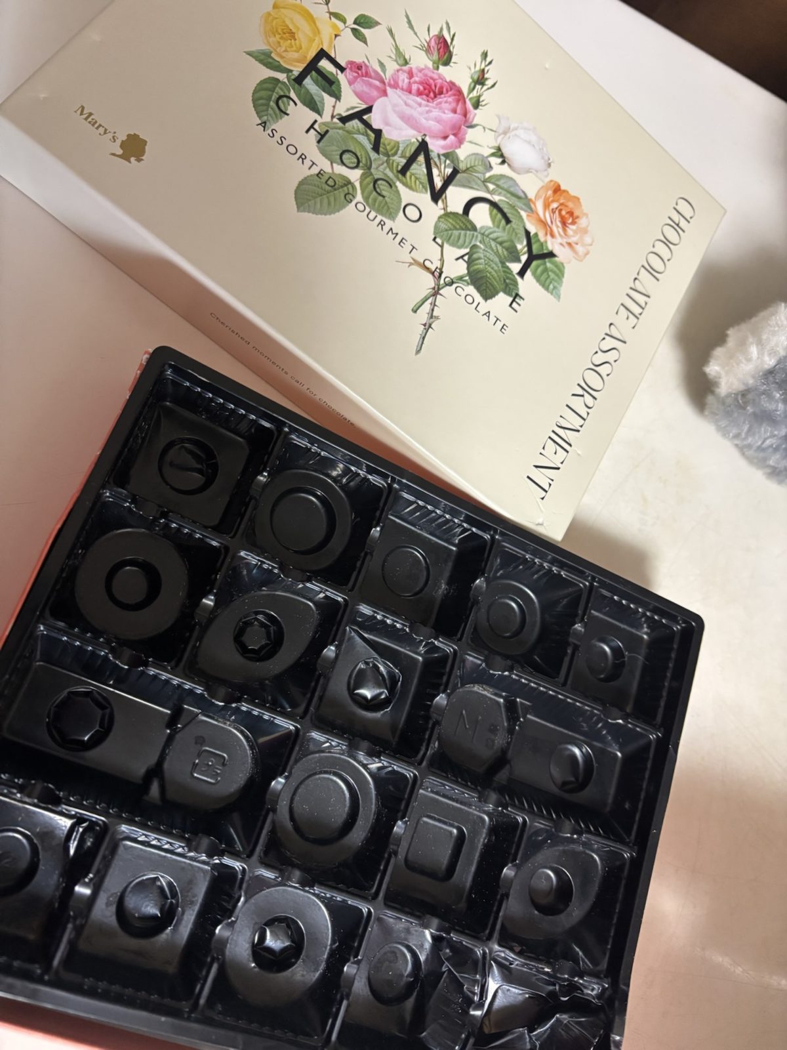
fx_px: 788
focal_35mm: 26
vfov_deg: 67.3
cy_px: 525
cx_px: 394
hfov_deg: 53.1
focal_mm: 5.96
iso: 320
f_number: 1.6
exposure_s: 1/60
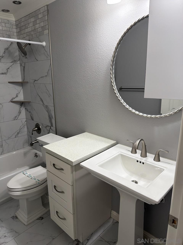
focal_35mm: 24
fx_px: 169
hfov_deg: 56.8
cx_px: 92
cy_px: 122
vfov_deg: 71.6
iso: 125
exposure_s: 1/133
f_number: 1.78
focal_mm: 6.76
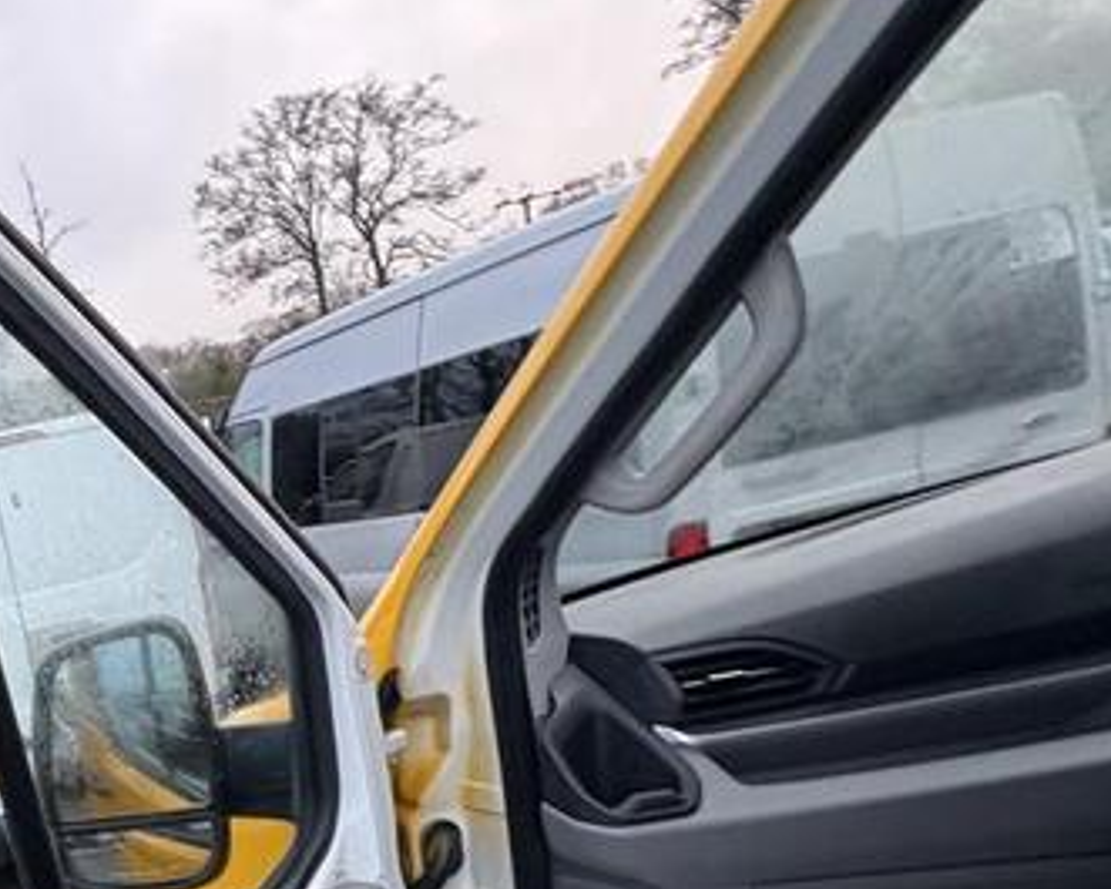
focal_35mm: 37
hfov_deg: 39.8
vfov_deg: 36.3
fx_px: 1217
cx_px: -117
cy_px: 879
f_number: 2.2
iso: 200
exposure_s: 1/99
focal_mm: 2.22
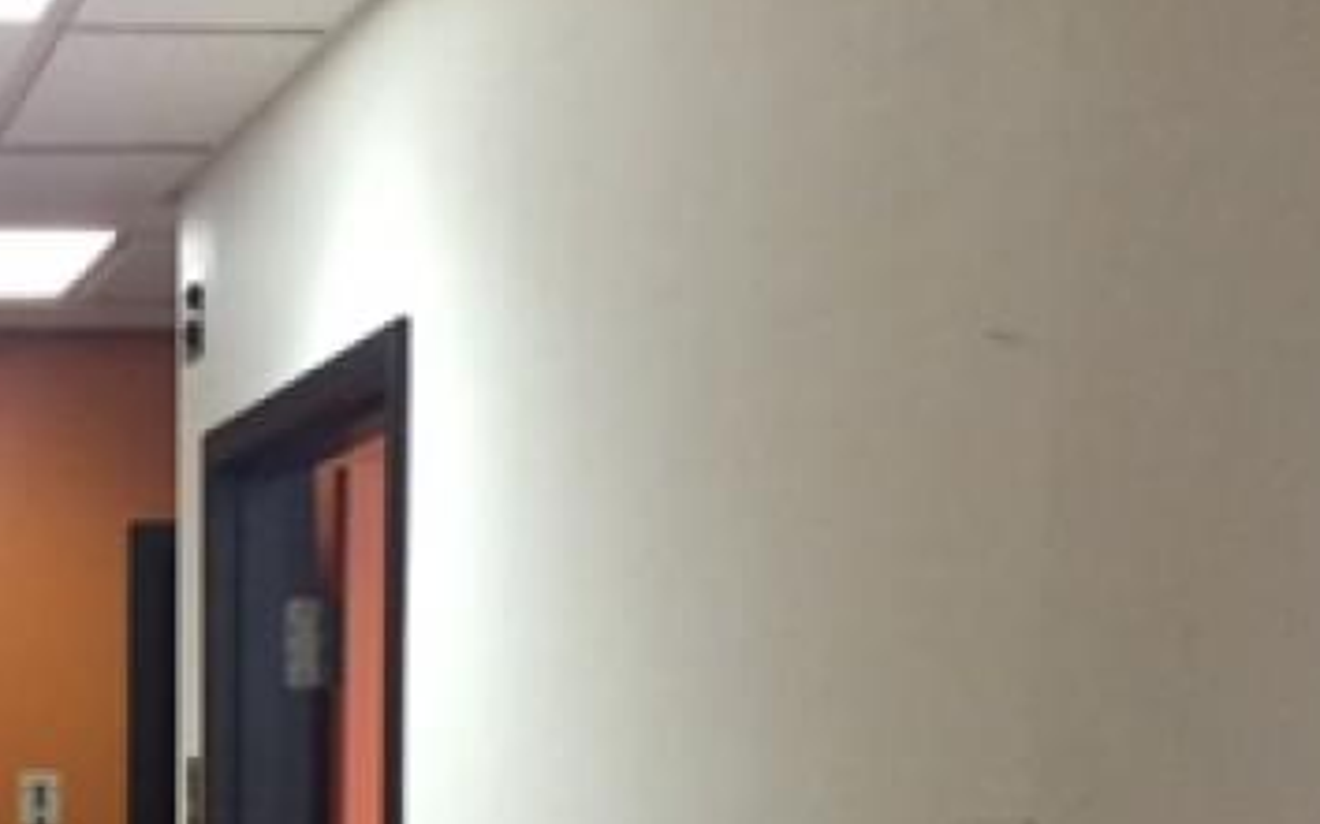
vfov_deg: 13.7
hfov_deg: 22.1
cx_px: -123
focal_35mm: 89
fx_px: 3201
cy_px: 1264
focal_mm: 4.15
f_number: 2.2
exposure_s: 1/30
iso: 250
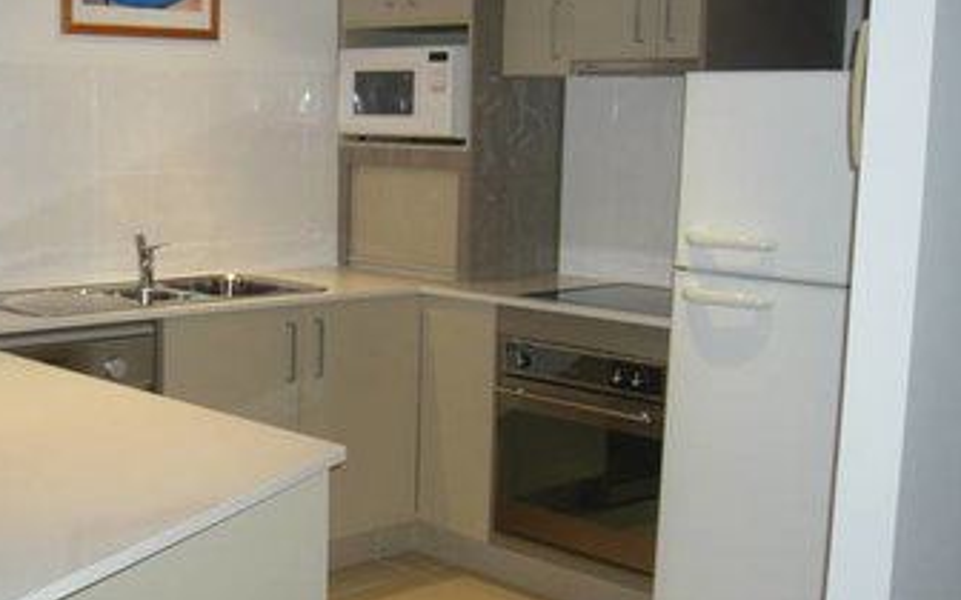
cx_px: 300
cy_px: 323
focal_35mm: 53
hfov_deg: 37.7
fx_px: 1388
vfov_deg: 24.4
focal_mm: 5.8
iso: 200
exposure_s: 1/60
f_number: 2.8
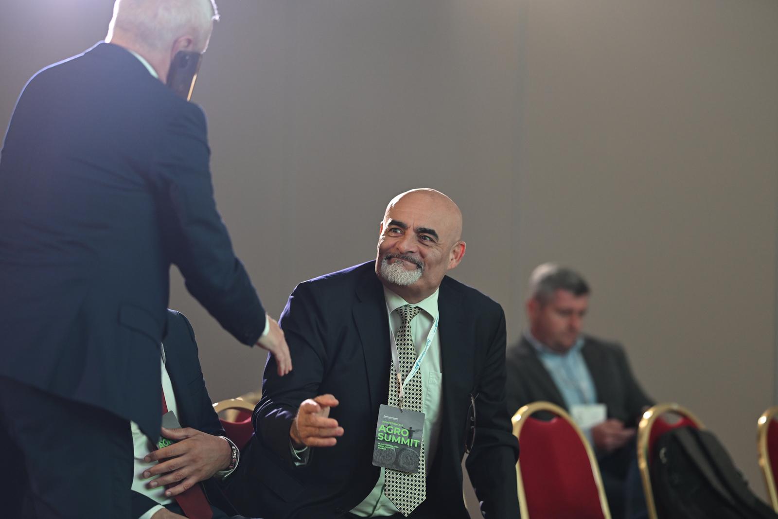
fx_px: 2918
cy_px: 260
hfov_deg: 15.2
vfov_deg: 10.2
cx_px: 389
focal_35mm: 135
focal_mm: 135
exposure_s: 1/400
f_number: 2
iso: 1250
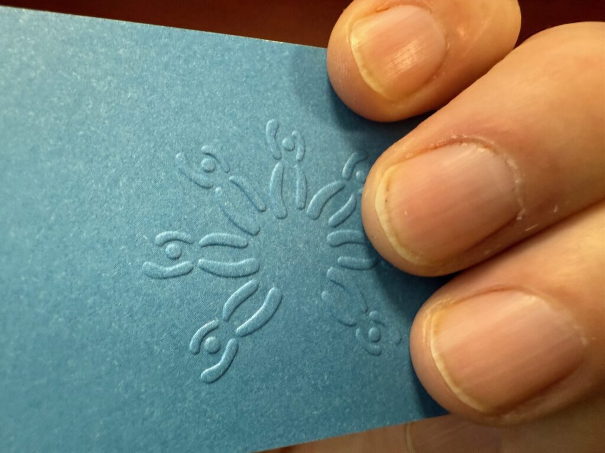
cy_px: 226
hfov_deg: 71.6
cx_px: 302
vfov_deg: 56.8
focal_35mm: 24
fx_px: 419
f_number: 2.2
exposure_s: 1/48
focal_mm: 2.22
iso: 320
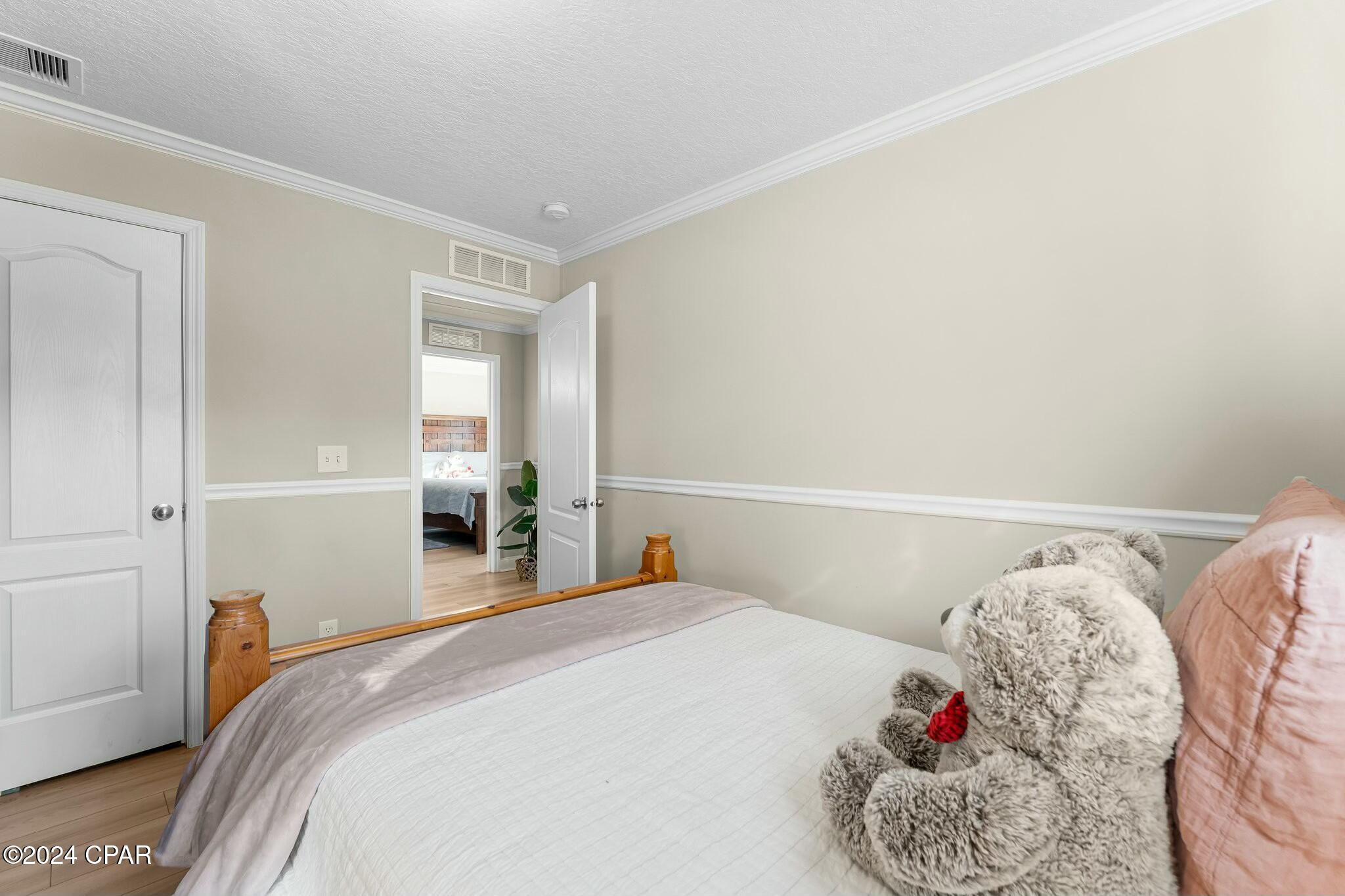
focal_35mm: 15
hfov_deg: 99.7
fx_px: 568
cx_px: 672
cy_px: 448
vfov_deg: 76.6
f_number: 8
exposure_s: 1/10
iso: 400
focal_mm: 15.2
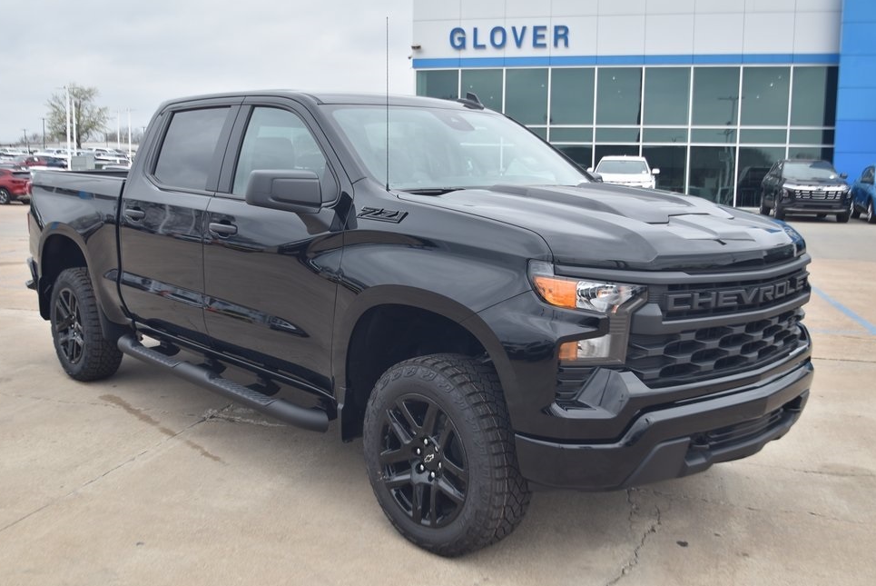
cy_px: 293
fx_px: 852
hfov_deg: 54.4
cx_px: 422
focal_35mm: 35
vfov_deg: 37.9
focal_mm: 22
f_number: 4.5
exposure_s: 1/200
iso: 100
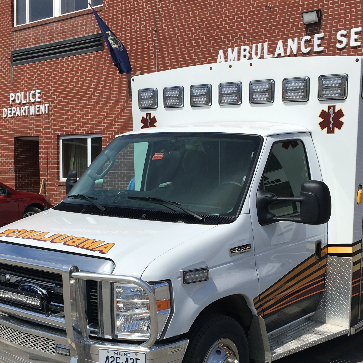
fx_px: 605
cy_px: 265
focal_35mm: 51
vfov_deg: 32.9
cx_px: 195
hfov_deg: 33.4
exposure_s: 1/3077
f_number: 2.2
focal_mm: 4.15
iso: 25
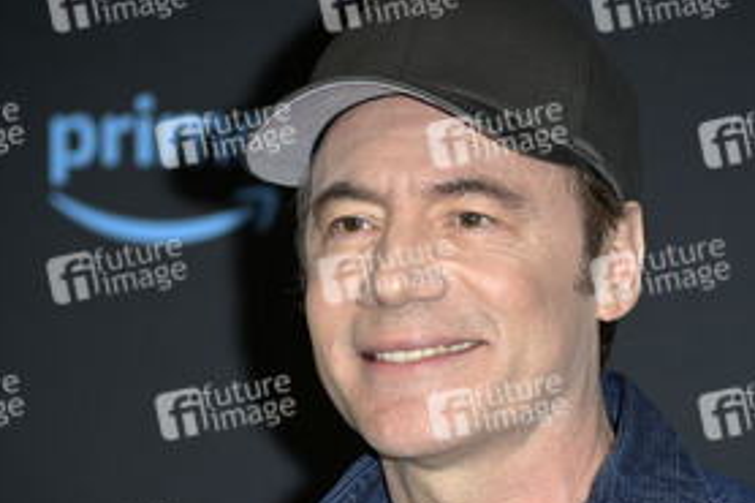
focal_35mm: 487
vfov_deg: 2.8
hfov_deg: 4.2
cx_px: 425
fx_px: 10207
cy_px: 340
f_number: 5.6
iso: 800
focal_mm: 300
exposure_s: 1/250
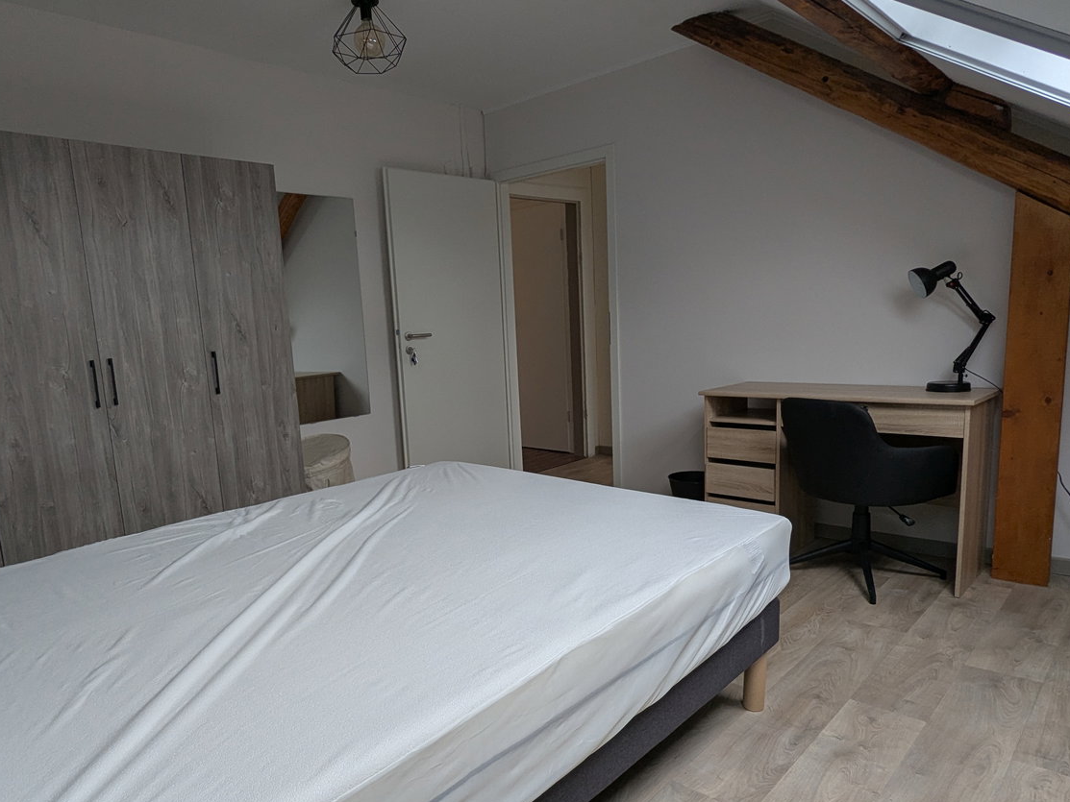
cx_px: 499
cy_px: 446
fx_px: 711
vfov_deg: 58.7
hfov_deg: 73.8
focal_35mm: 23
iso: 40
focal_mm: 2.35
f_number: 2.2
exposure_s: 1/33.3
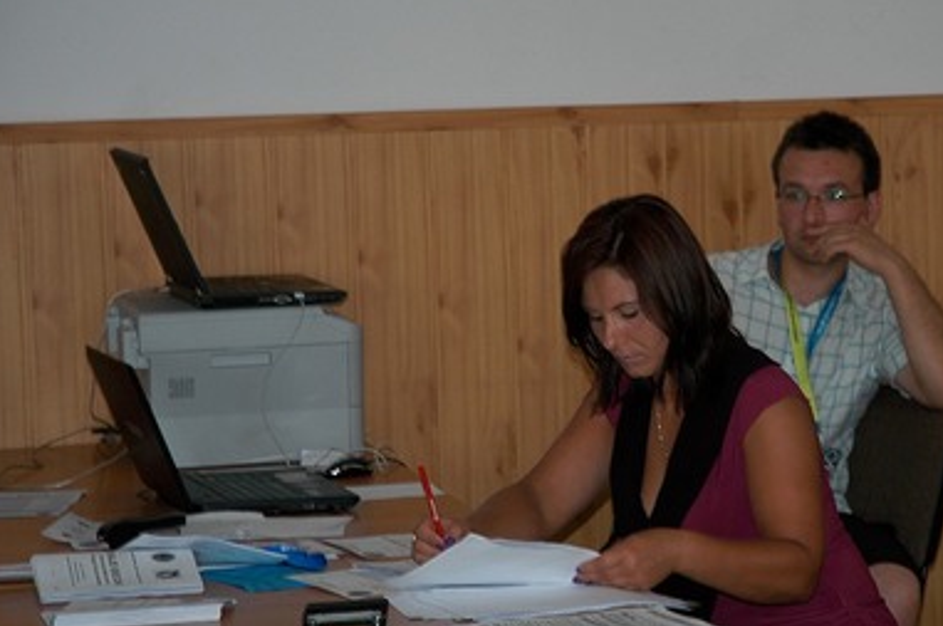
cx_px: 695
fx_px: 4186
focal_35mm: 160
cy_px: 370
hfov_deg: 12.8
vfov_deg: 8.6
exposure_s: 1/60
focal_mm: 70
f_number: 4.5
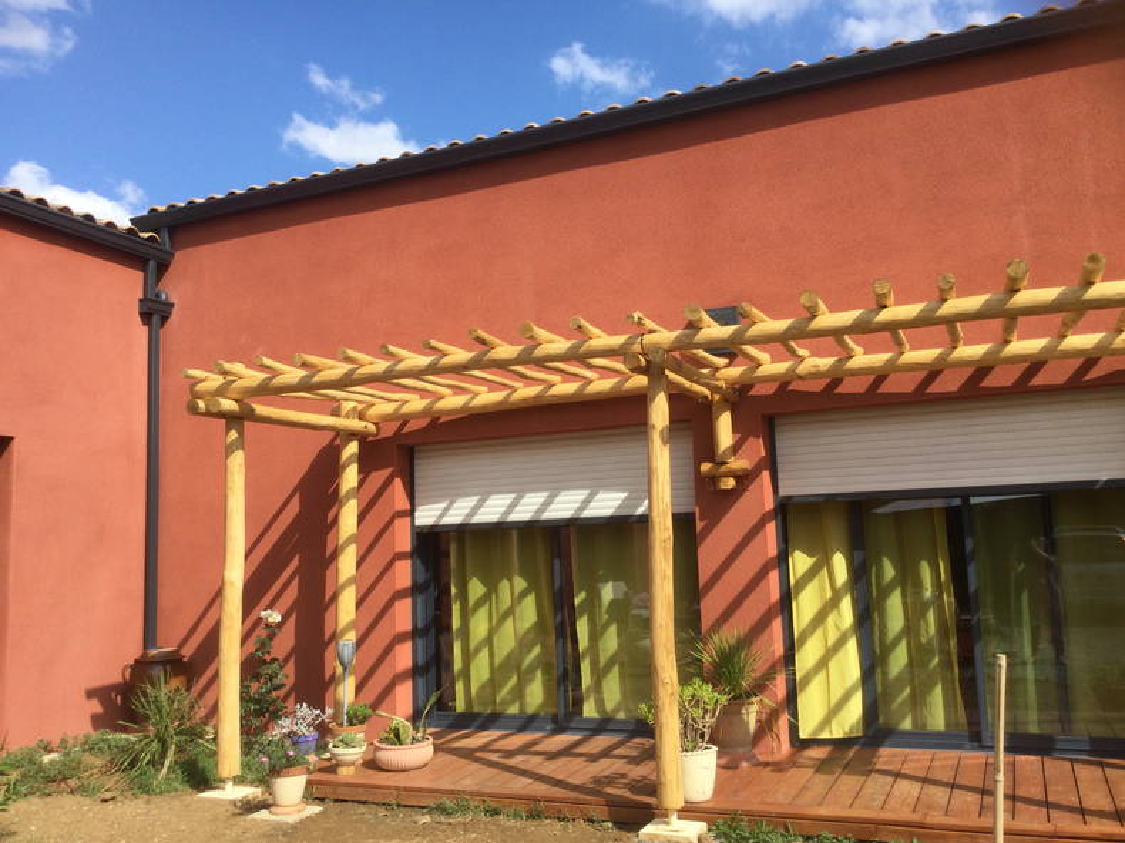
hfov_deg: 58.4
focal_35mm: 31
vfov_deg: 45.4
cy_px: 422
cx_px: 562
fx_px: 1007
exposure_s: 1/936
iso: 25
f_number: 2.4
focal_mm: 3.3
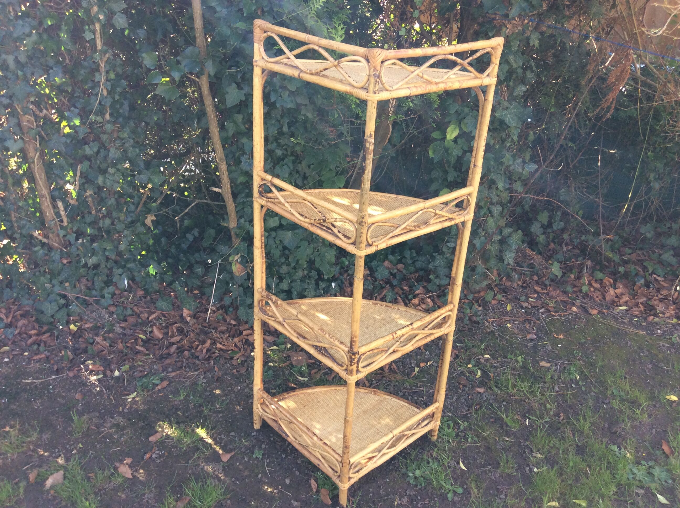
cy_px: 254
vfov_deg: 44.1
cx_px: 340
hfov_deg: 56.9
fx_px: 628
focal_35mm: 32
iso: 40
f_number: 2.4
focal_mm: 3.3
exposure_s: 1/100
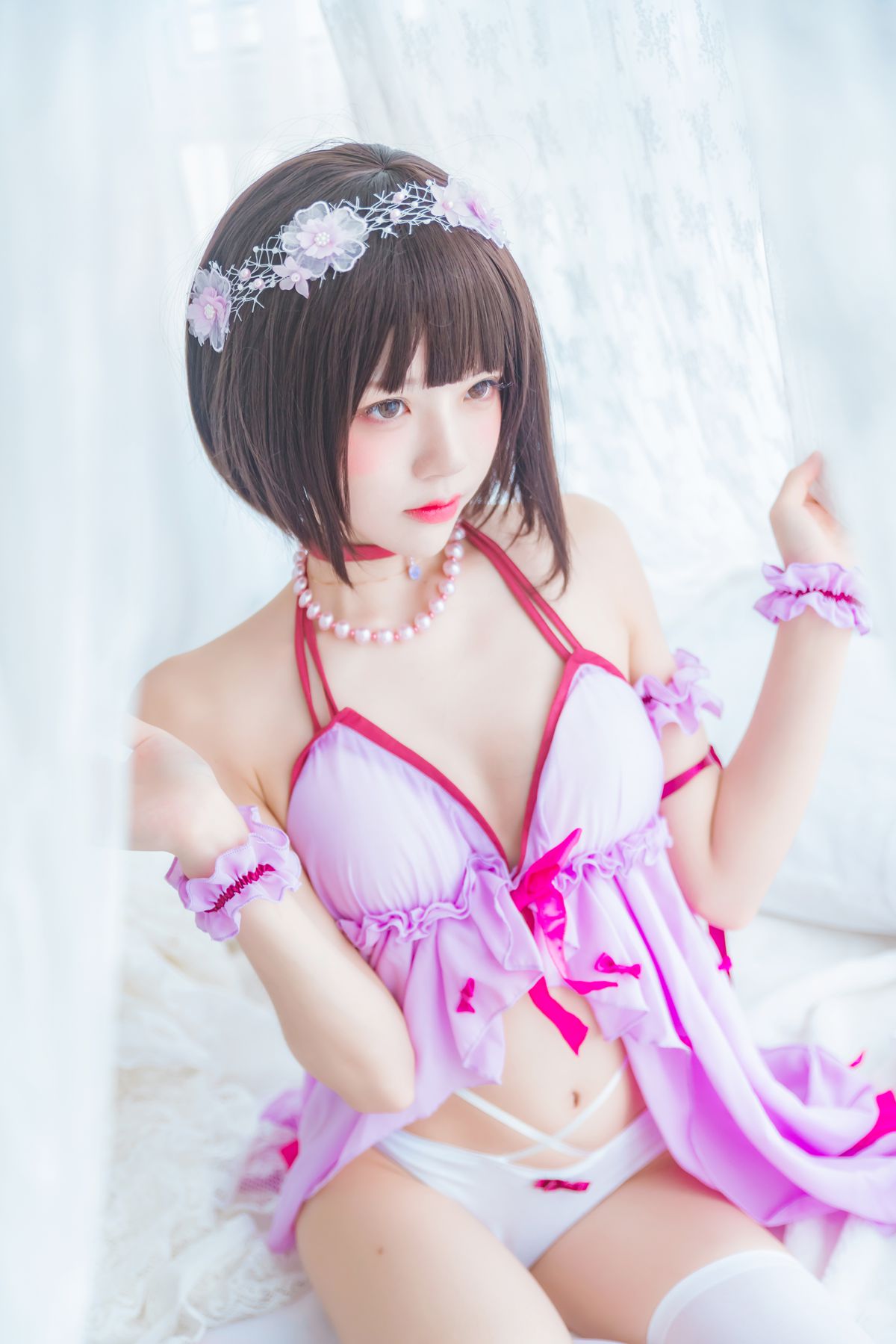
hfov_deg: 29.3
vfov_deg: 42.7
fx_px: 1717
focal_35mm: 46
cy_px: 672
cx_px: 448
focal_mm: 46
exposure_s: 1/320
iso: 800
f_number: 2.8
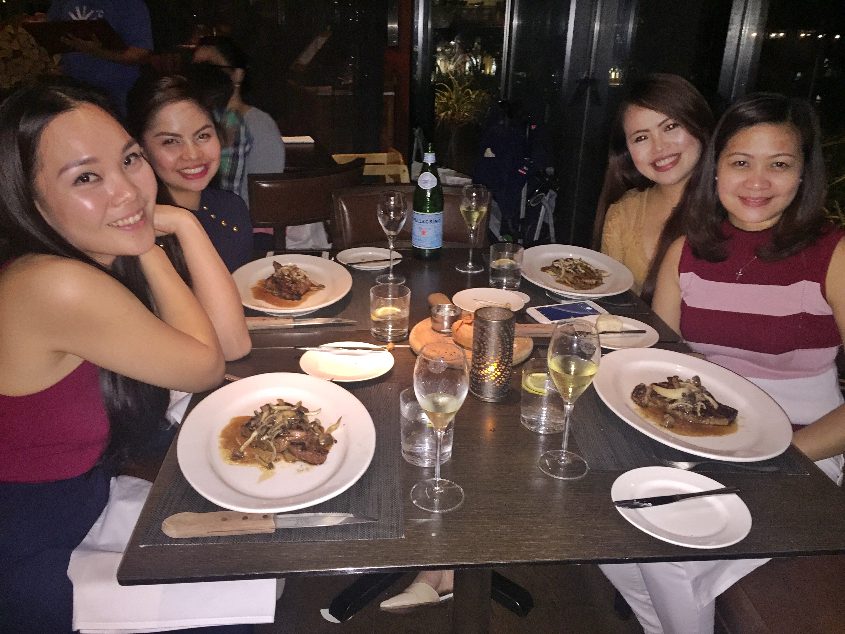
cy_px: 317
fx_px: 708
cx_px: 422
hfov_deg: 61.7
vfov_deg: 48.2
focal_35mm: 29
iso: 200
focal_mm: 4.15
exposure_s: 1/17
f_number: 2.2
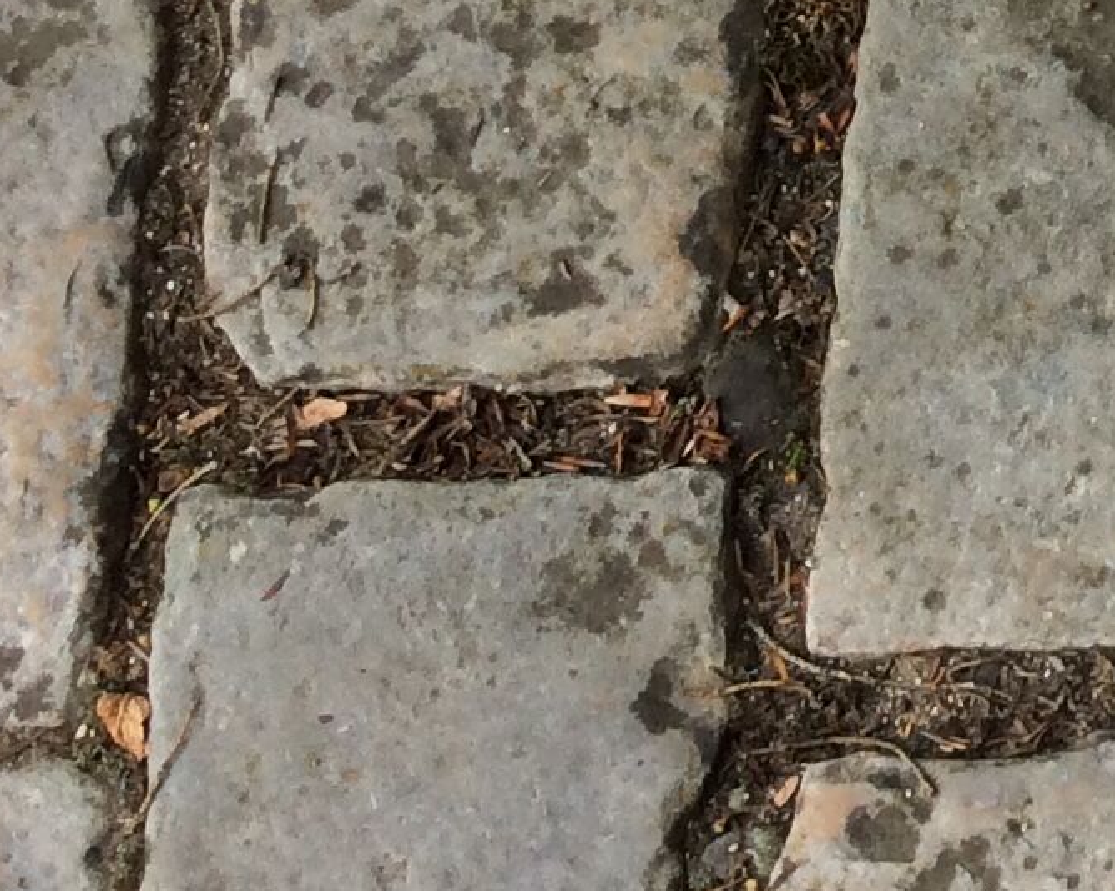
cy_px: -345
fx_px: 3992
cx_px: 2093
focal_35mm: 121
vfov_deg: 12.3
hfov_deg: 13.9
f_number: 2.4
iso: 32
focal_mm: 3.3
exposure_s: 1/205
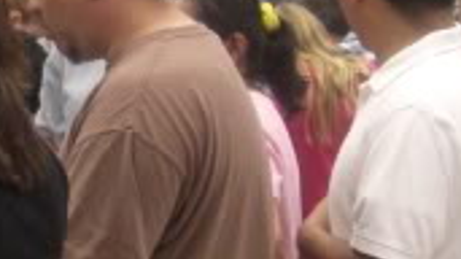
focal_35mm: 155
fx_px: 1894
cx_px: 111
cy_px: 154
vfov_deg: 7.8
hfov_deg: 13.8
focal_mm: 7.9
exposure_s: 1/80
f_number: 2.8
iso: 400
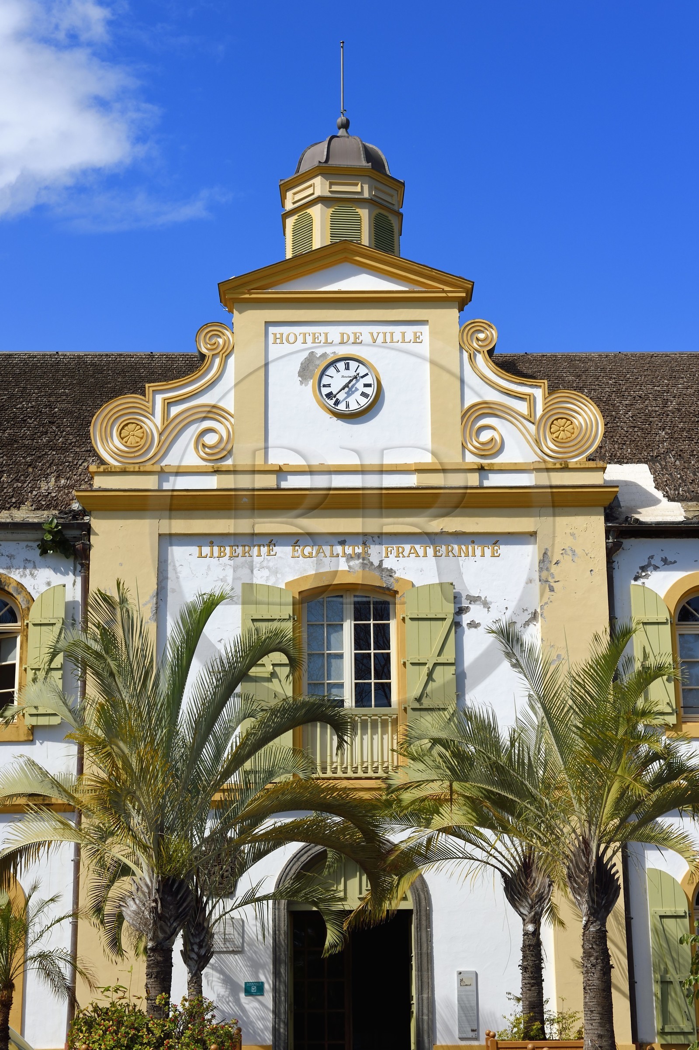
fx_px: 1749
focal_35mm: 60
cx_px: 350
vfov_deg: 33.4
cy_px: 525
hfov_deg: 22.6
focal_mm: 60
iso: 200
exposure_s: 1/250
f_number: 13
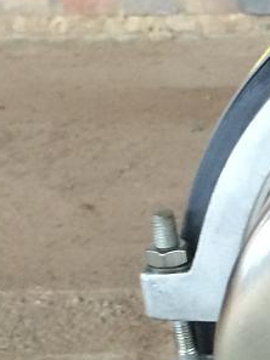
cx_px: 562
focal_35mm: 128
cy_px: 349
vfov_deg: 15.2
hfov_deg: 10.5
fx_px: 1331
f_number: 2.2
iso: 250
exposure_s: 1/33
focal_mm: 4.15
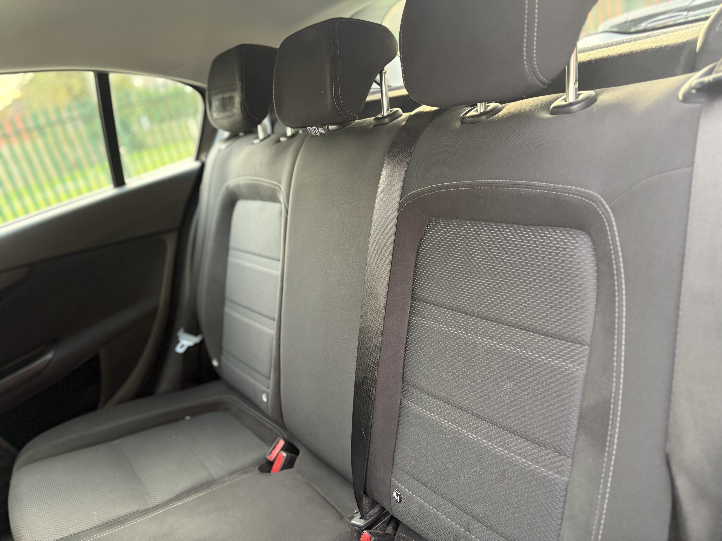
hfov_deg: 67.3
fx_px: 542
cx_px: 361
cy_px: 270
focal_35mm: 26
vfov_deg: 53.1
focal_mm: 5.96
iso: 250
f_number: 1.6
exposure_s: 1/60
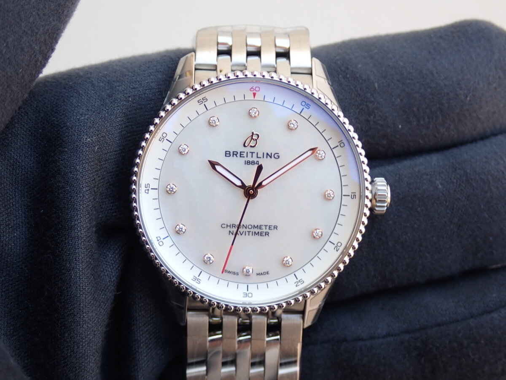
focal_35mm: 62
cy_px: 190
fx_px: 906
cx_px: 253
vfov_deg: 23.7
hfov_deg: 31.2
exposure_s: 1/125
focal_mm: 11.09
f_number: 3.6
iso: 160
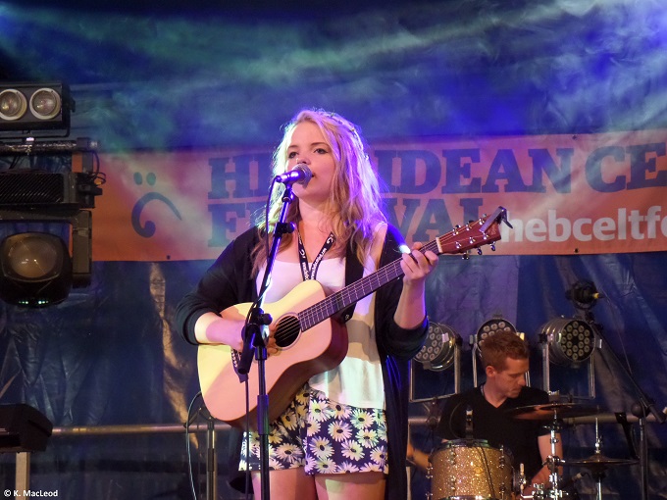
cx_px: 334
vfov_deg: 15.9
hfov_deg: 21.1
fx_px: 1792
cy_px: 250
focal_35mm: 93
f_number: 3.9
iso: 800
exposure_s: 1/30
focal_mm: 16.5
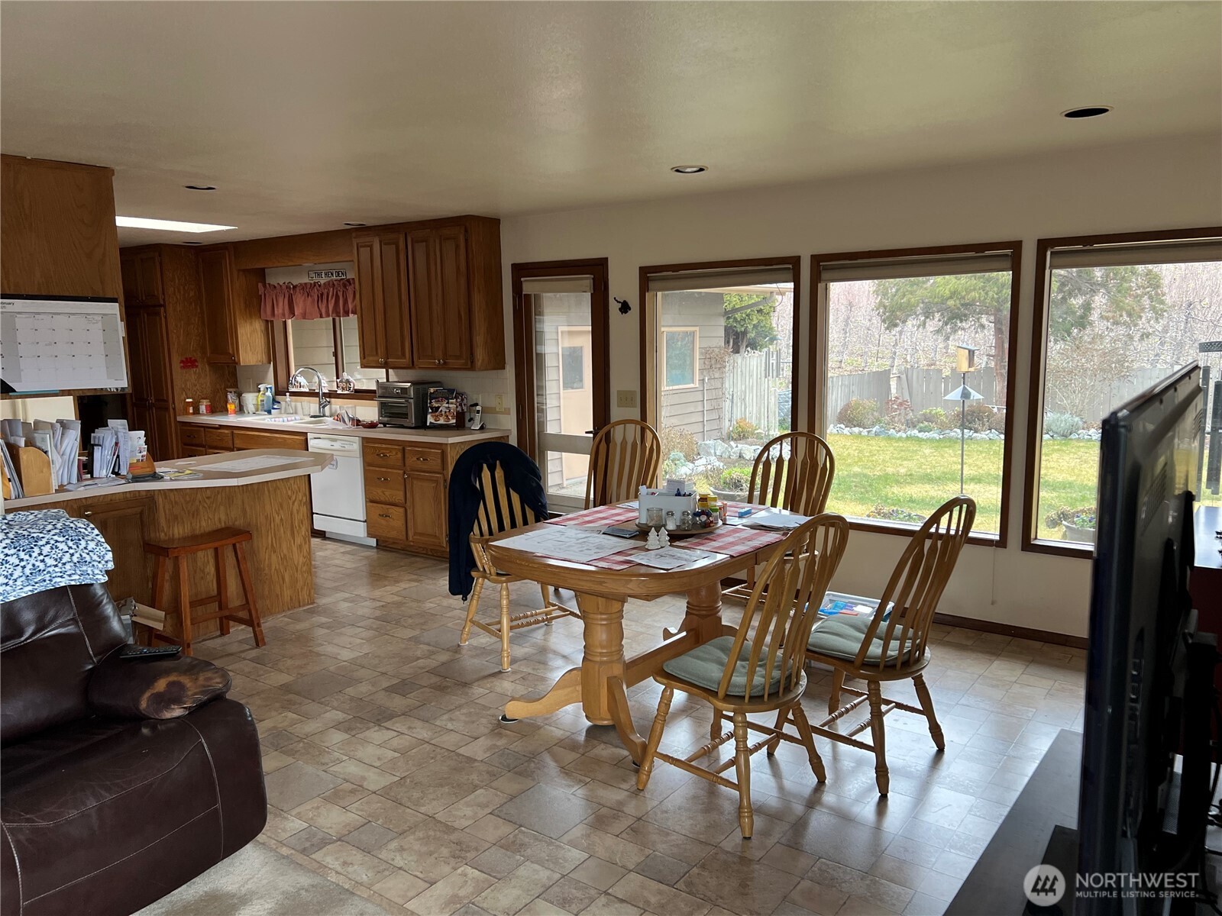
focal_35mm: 26
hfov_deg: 67.3
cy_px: 458
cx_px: 611
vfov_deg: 53.1
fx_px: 918
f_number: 1.5
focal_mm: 5.7
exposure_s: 1/121
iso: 125
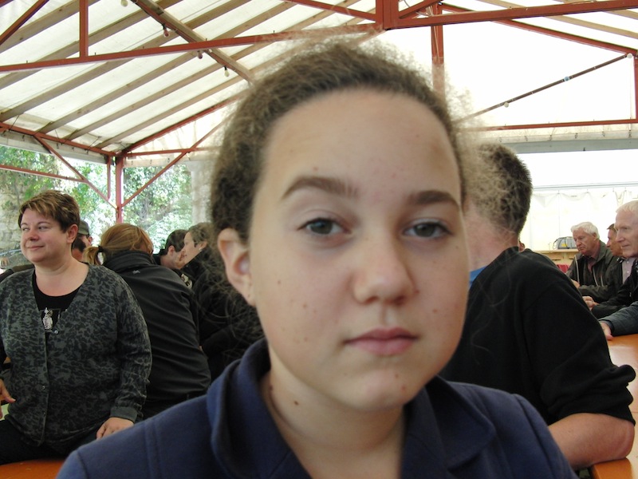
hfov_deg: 51.4
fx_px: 664
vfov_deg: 39.7
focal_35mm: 36
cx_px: 319
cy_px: 240
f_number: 2.7
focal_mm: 7.3
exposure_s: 1/200
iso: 200
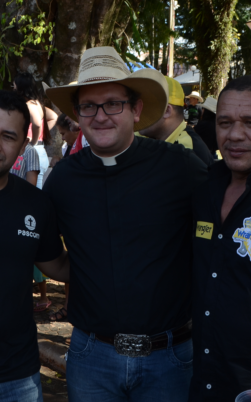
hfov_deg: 21.5
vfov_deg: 34.0
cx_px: 74
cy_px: 201
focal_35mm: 60
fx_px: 657
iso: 200
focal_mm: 26
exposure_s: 1/60
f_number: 10
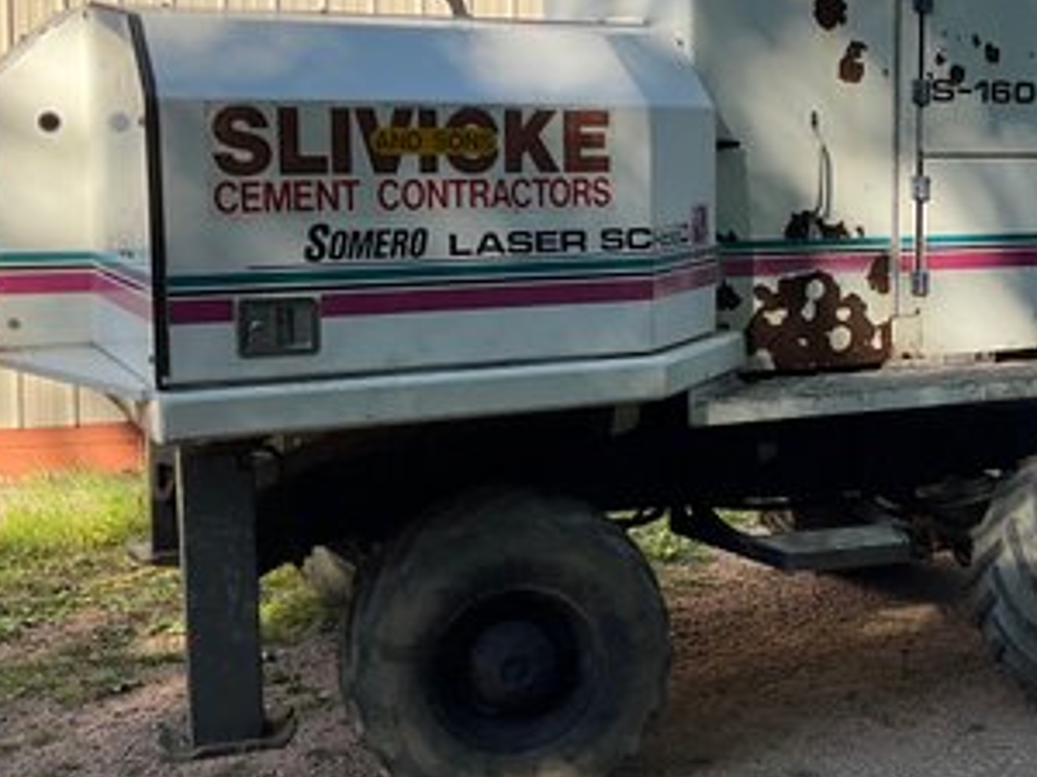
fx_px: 1827
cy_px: 333
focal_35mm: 61
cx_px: 876
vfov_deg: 24.0
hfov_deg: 30.6
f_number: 1.8
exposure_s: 1/450
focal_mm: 3
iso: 25
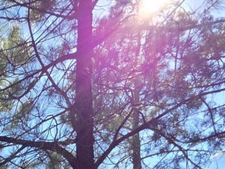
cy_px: 382
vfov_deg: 15.8
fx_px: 390
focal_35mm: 60
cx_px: -147
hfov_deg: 23.0
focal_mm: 2.2
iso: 40
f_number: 1.9
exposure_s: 1/773
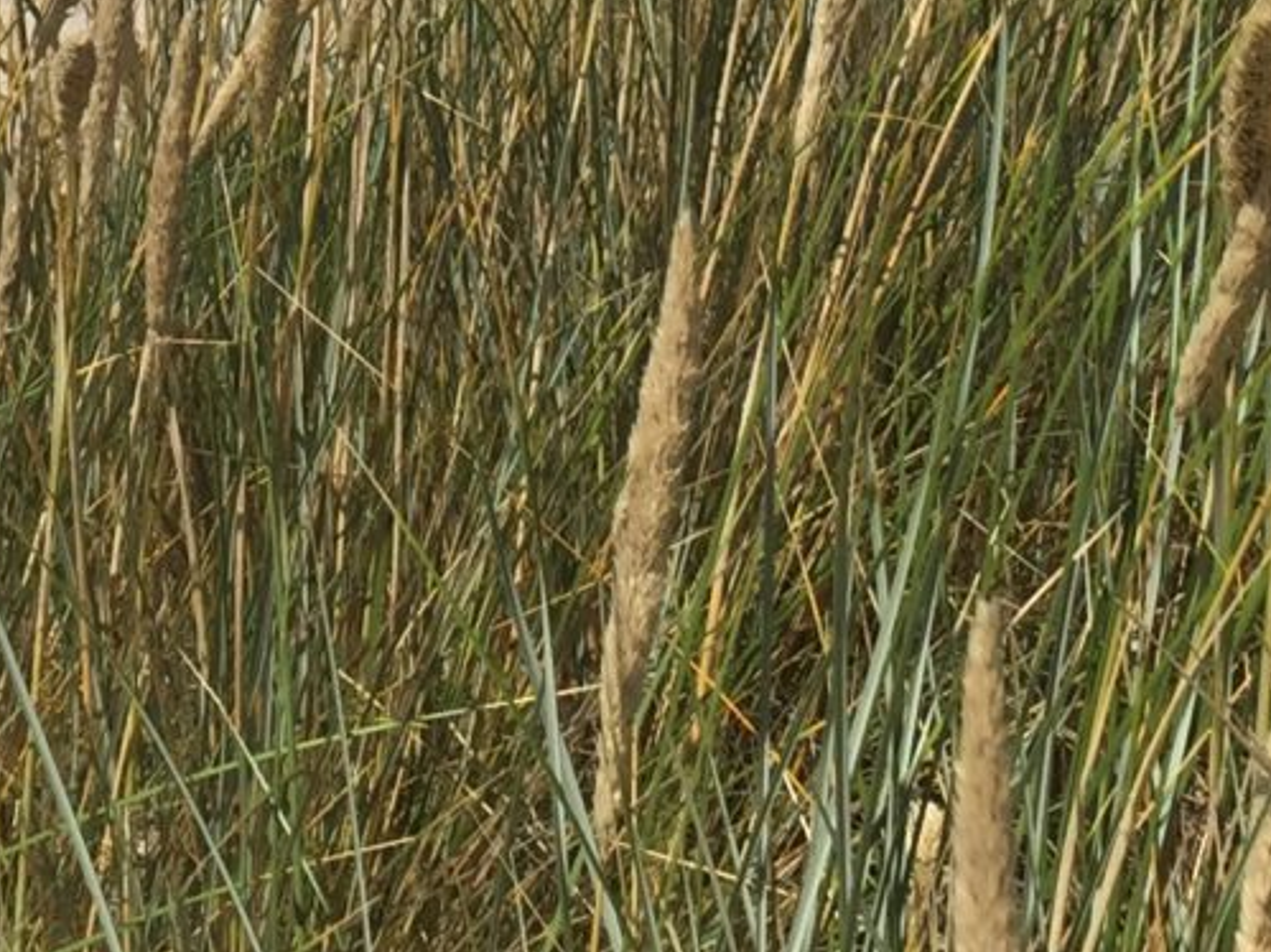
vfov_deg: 11.6
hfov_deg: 16.4
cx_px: 211
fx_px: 4368
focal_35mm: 119
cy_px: -713
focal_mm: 4.15
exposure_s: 1/3049
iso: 32
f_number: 2.2
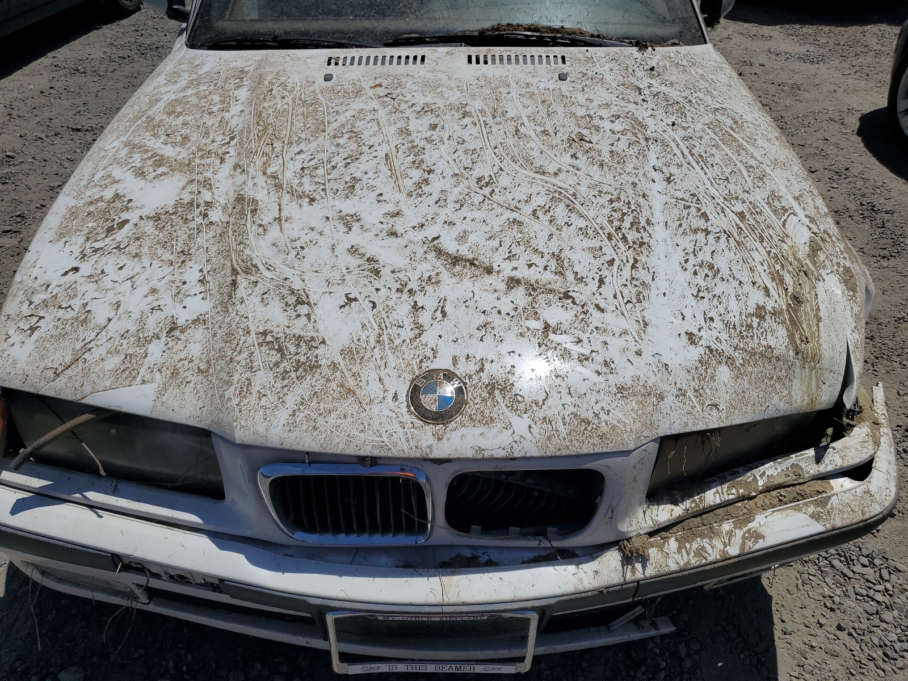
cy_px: 340
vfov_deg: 53.1
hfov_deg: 67.3
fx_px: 682
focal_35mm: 26
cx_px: 454
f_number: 1.5
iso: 51
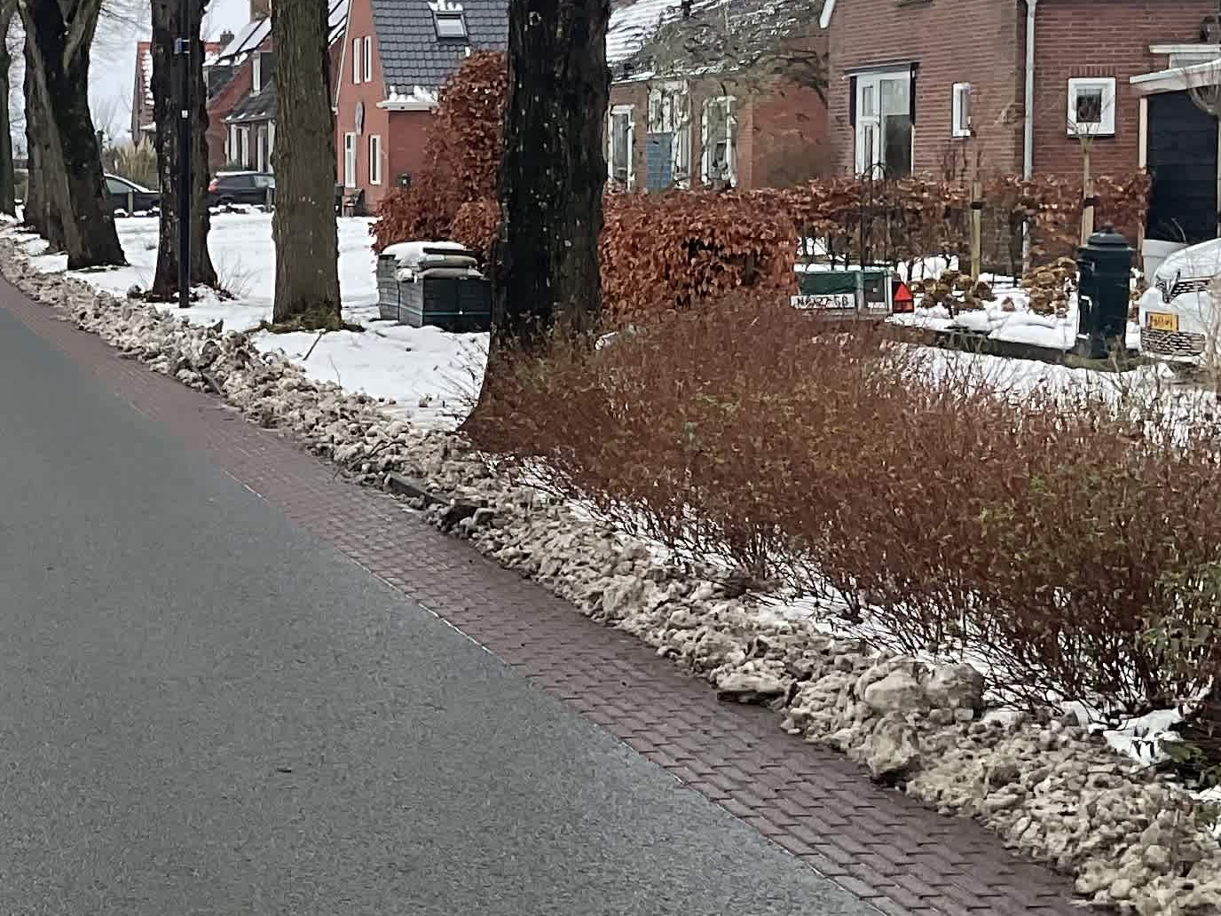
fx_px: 2998
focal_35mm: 85
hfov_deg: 22.6
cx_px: 192
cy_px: 429
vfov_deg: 17.4
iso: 16
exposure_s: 1/461
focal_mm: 3
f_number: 1.8
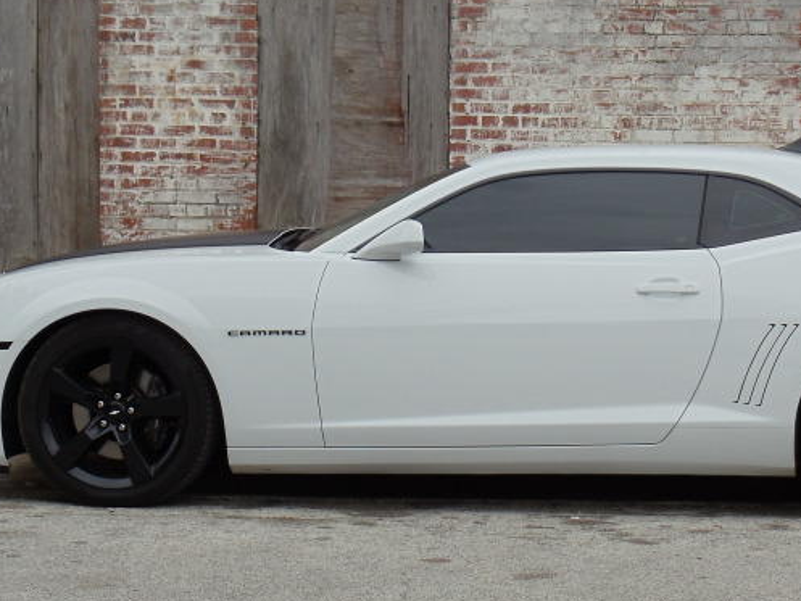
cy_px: 267
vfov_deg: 12.5
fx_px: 2754
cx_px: 542
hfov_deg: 16.5
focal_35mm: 119
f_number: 4.4
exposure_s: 1/200
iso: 80
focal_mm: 10.12
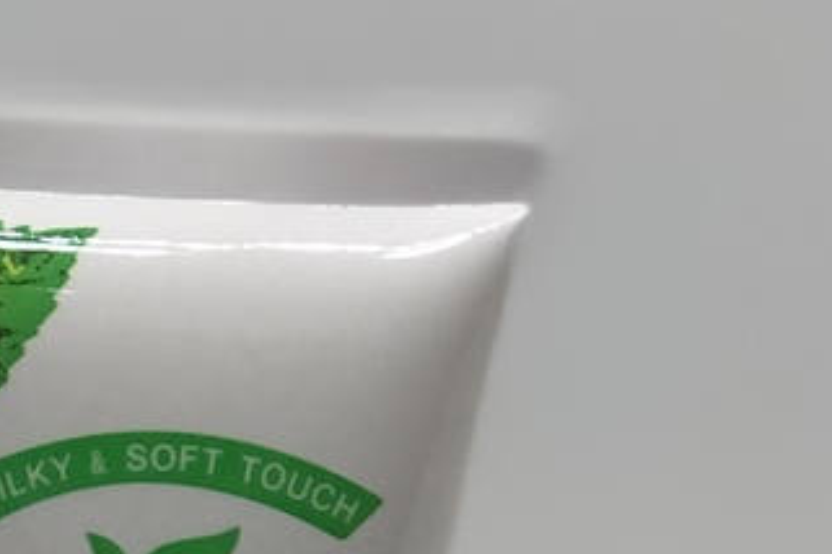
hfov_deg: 8.1
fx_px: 5824
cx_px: -295
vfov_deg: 5.4
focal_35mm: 252
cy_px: 853
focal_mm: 6.6
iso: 25
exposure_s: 1/31
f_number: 2.8
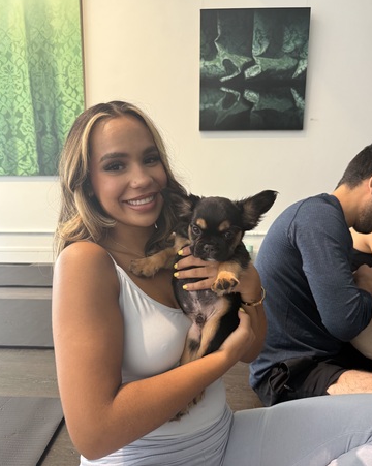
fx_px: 358
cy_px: 253
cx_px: 189
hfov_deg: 54.9
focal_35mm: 26
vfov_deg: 66.0
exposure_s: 1/60
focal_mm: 6.76
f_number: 1.78
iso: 200
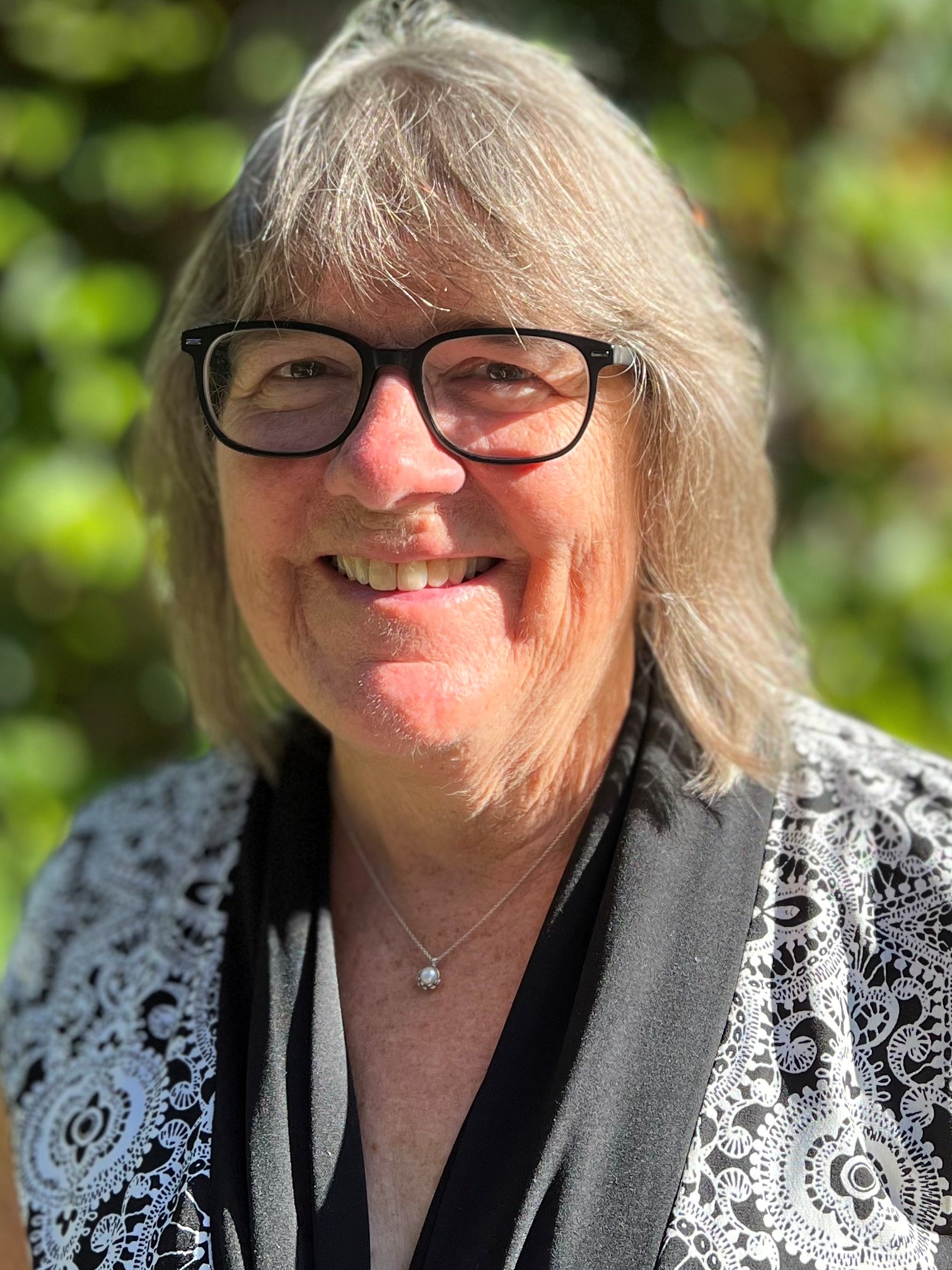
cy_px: 635
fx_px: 954
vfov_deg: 67.3
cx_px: 476
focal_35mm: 26
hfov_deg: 53.1
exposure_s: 1/1252
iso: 50
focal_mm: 5.7
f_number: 1.5
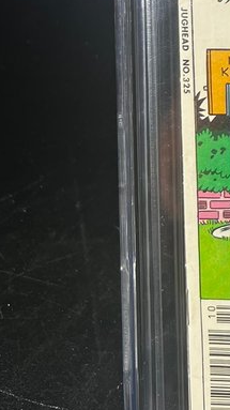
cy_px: -32
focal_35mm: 84
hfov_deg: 12.8
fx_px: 912
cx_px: 435
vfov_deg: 23.8
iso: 50
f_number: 1.5
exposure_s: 1/120
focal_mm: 5.7
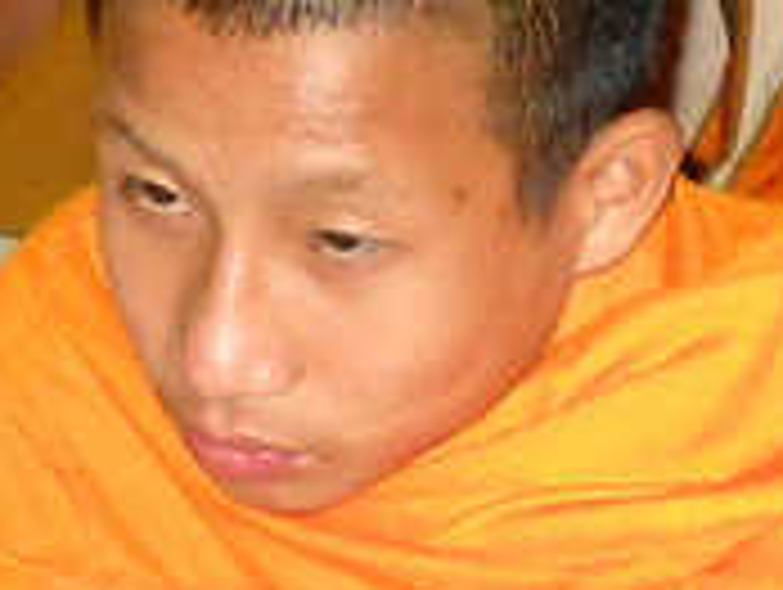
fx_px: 5459
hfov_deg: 8.2
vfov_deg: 6.1
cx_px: 54
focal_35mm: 241
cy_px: -216
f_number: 3.1
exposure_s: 1/30
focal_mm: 6.72
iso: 400
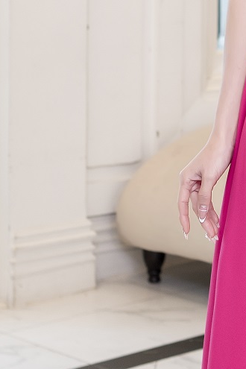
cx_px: 332
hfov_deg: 8.2
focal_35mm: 164
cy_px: -27
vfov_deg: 12.3
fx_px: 1681
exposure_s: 1/160
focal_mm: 35
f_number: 3.5
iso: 250
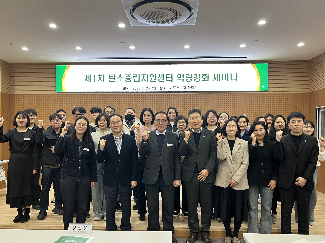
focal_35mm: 26
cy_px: 122
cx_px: 162
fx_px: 244
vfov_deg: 53.1
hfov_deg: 67.3
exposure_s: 1/60
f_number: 1.6
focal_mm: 5.1
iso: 125
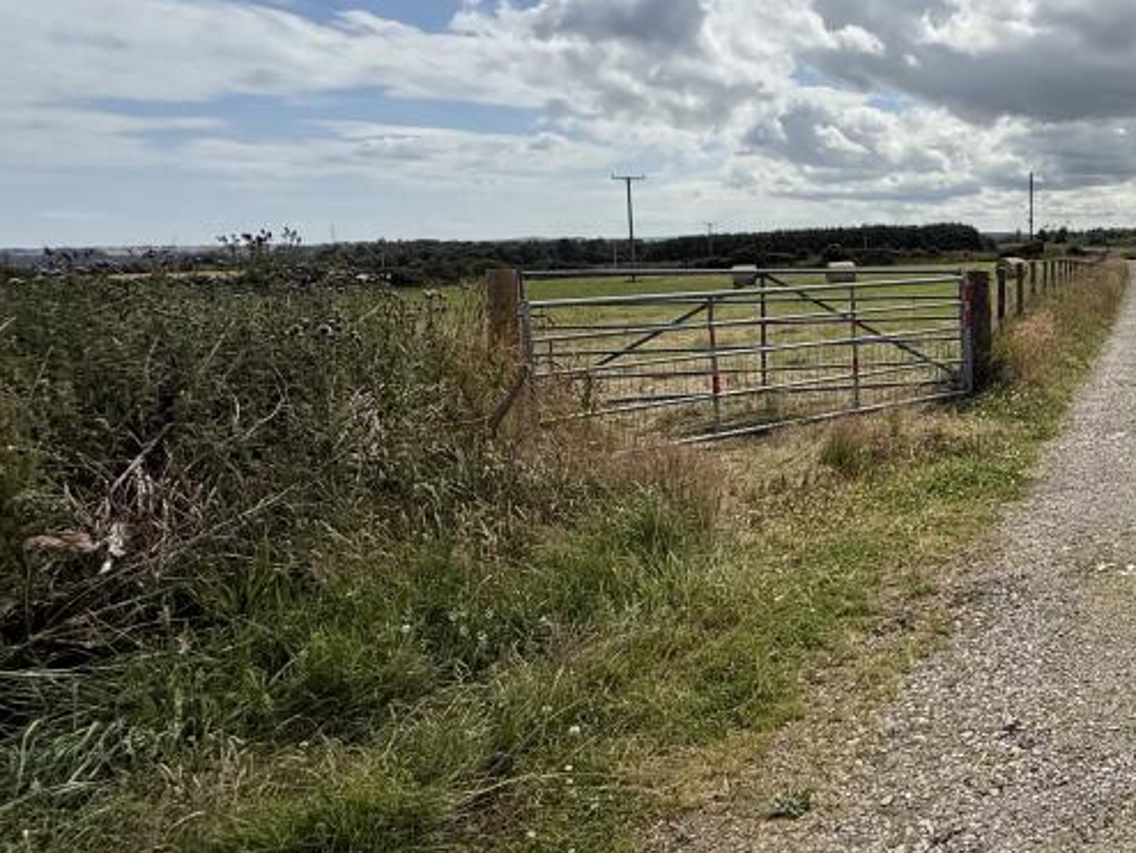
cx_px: 1157
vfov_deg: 47.8
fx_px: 952
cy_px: 313
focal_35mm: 29
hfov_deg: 49.3
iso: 50
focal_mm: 2.22
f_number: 2.2
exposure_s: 1/4425
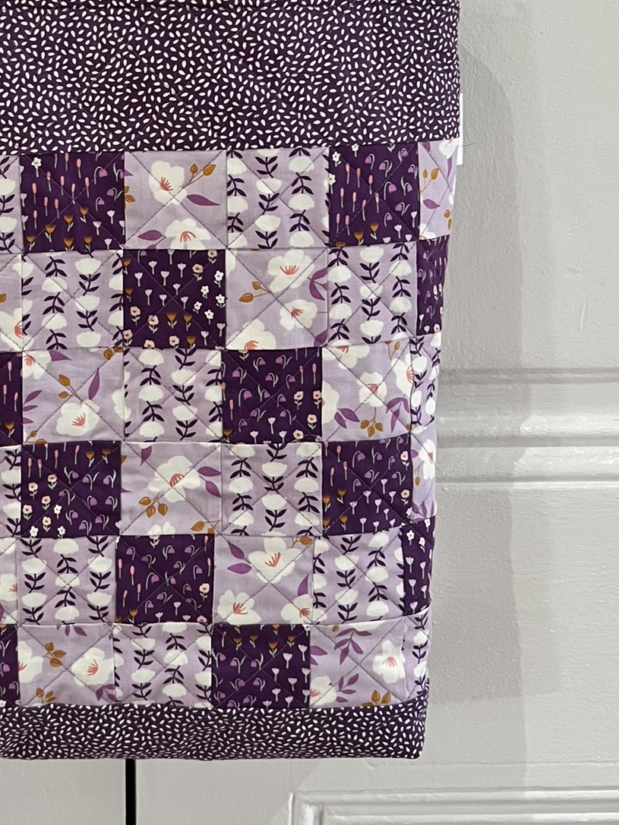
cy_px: 168
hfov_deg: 28.9
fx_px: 1169
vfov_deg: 37.6
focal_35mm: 49
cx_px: 104
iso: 400
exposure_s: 1/40
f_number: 1.5
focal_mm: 5.7
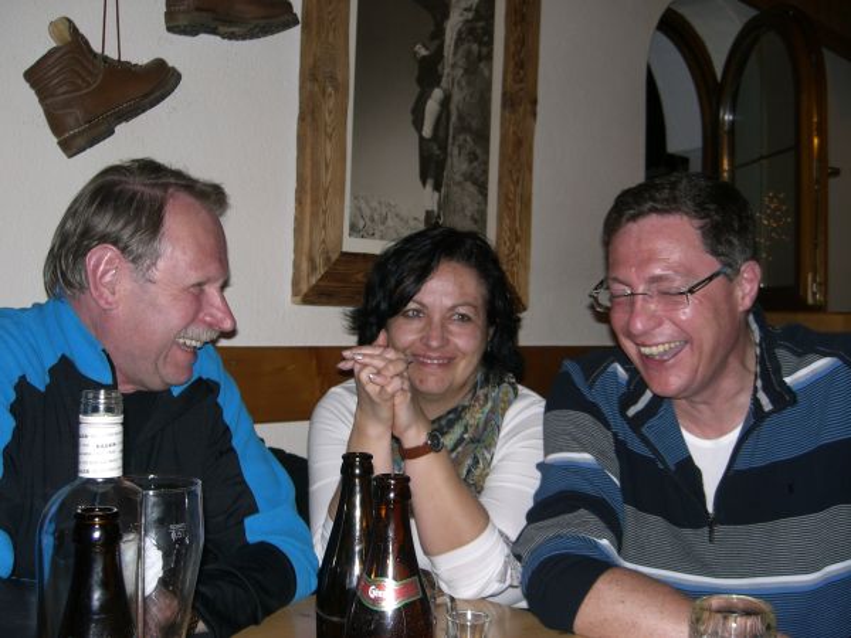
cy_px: 319
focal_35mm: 38
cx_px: 426
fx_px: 934
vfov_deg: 37.7
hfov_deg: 49.0
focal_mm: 7.9
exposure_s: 1/60
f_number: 2.8
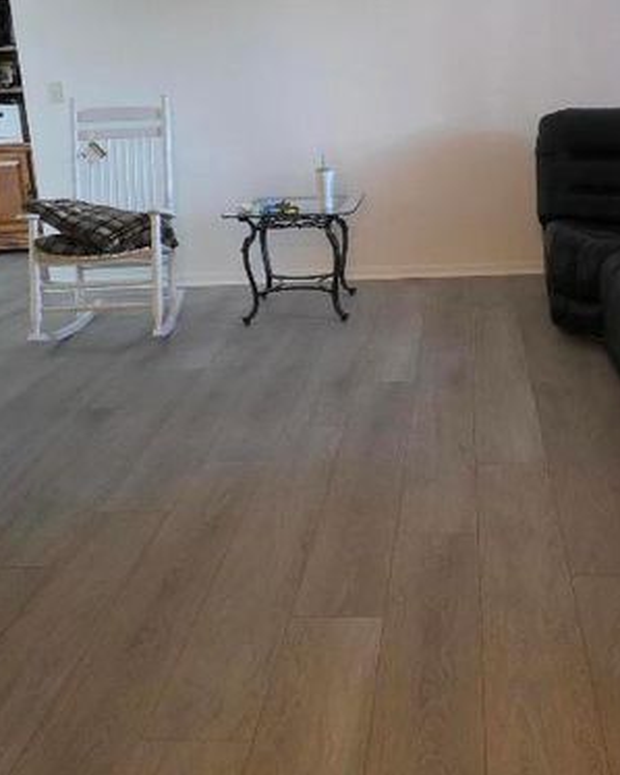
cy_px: 241
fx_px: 918
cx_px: 396
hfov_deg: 37.1
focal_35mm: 40
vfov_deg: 44.9
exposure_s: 1/120
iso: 1600
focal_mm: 6.3
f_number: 1.7
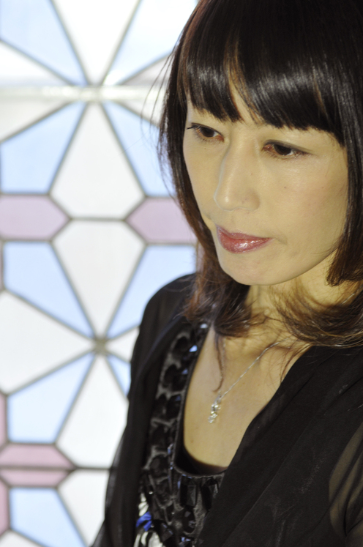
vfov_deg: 21.5
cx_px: 155
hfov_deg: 14.4
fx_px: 1441
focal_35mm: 95
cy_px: 246
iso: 400
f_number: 2.8
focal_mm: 50
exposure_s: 1/40
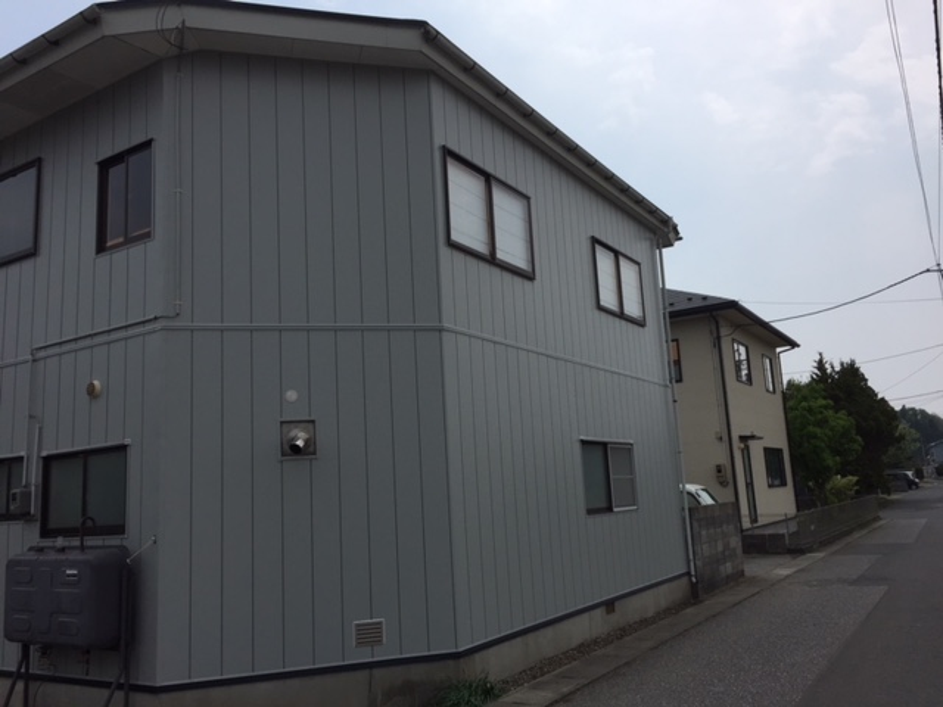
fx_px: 790
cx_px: 472
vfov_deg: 48.2
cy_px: 354
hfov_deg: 61.7
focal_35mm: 29
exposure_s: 1/3597
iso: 32
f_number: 2.2
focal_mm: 4.15
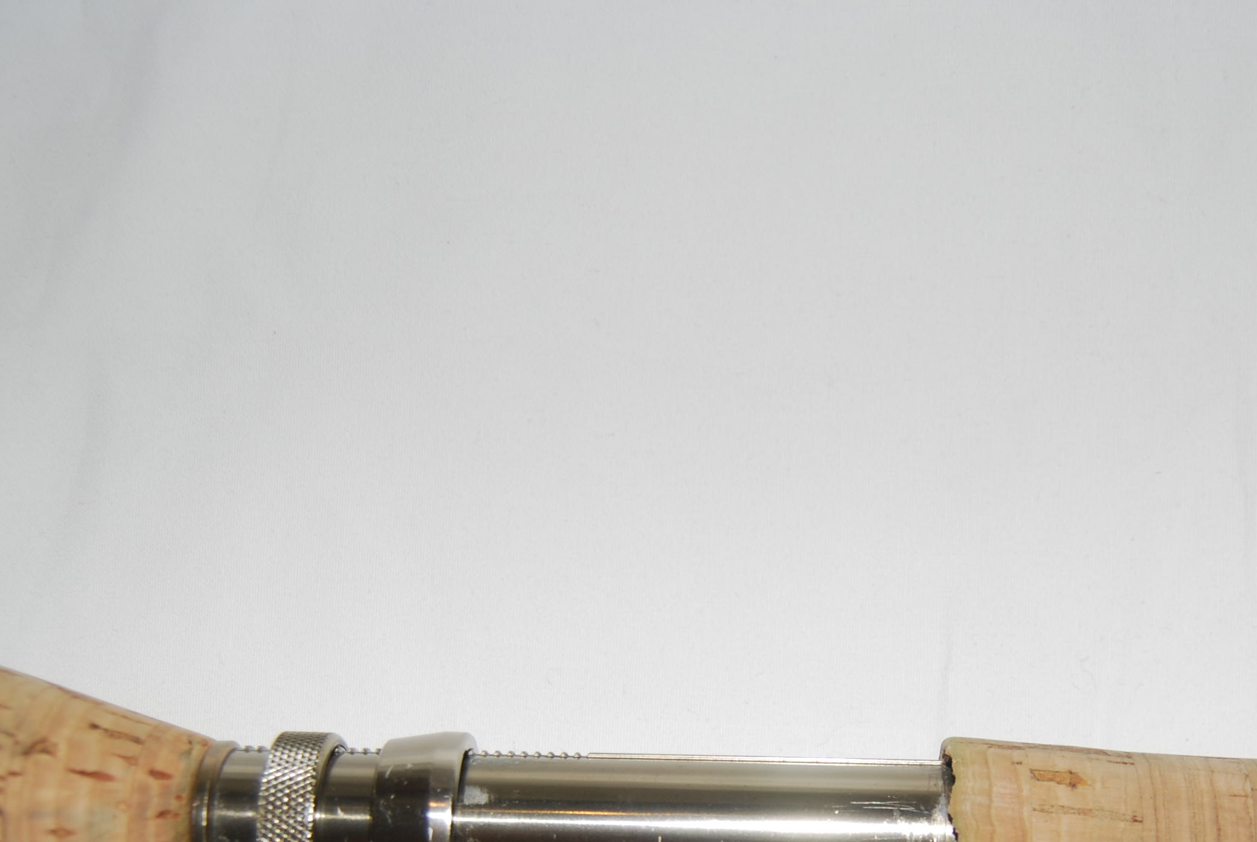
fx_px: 1958
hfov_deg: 35.4
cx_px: 770
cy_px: 780
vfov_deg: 23.5
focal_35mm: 56
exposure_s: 1/60
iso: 100
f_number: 3.8
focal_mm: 20
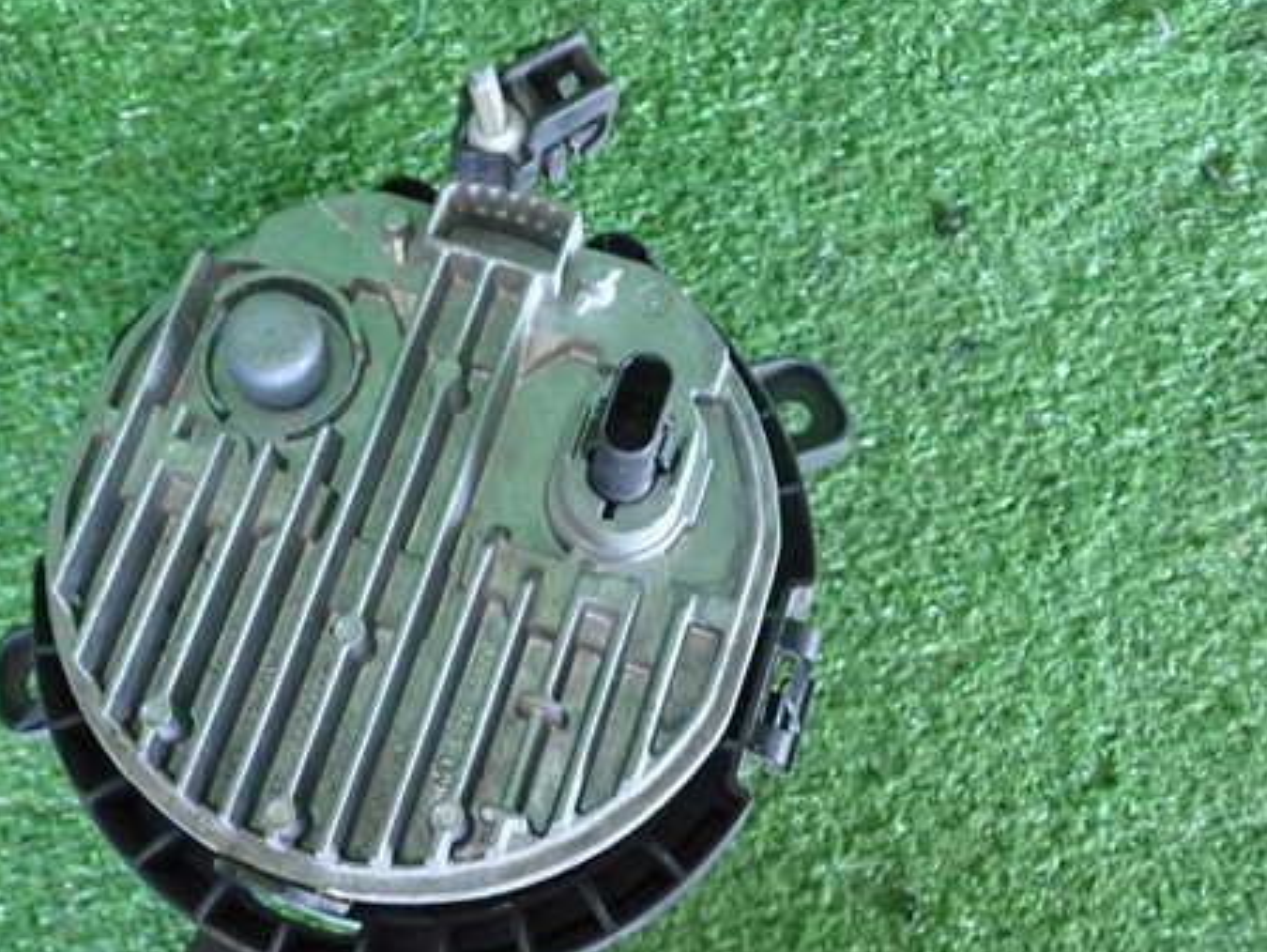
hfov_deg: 46.1
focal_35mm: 40
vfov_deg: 36.0
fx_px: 1465
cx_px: 428
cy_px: 530
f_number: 2.3
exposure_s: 1/30
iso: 400
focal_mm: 5.4
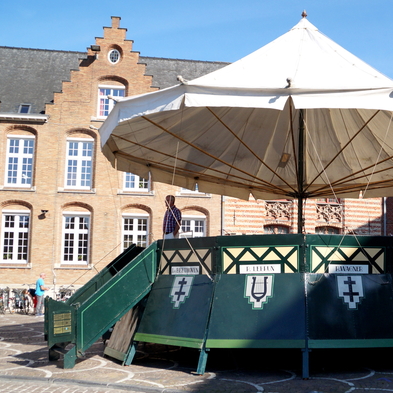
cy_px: 196
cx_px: 280
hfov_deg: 46.0
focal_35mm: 35
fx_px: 450
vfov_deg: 47.2
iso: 320
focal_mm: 18
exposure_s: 1/2000
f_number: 4
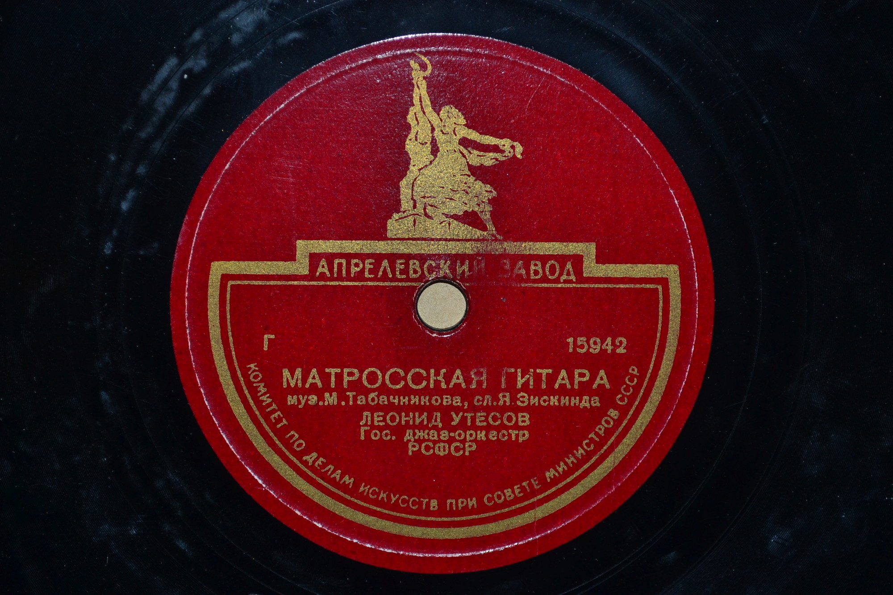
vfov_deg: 16.6
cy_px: 298
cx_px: 446
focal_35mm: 82
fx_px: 2046
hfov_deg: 24.6
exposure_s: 1/200
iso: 200
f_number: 6.3
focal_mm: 55
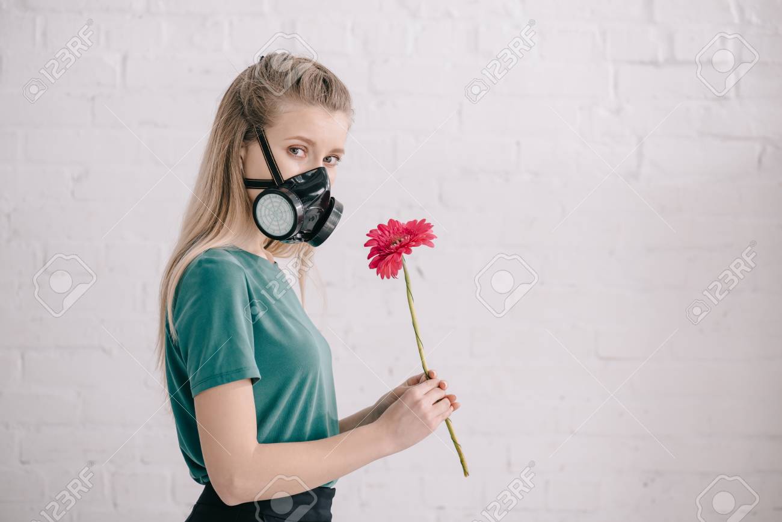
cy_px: 261
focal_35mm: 105
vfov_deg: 13.0
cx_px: 391
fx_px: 2281
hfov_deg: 19.5
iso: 100
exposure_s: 1/200
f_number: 5.6
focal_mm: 105
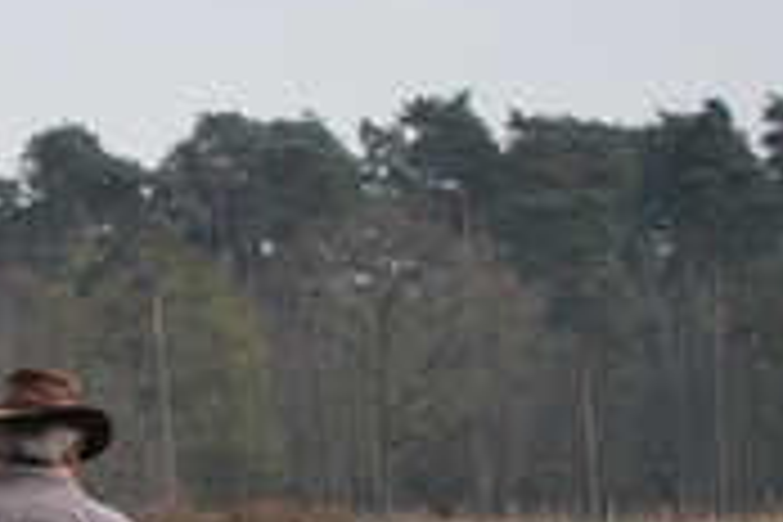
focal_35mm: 181
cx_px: -382
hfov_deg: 11.0
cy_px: 659
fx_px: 3930
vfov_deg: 7.5
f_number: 5.3
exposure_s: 1/500
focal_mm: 35
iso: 110
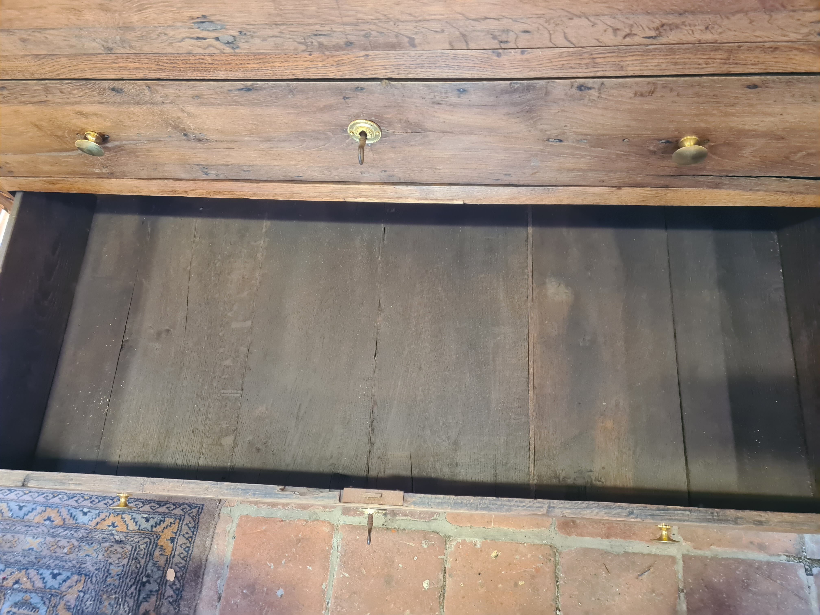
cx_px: 410
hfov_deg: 67.3
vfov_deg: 53.1
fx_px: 616
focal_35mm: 26
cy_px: 308
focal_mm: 5.4
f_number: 1.8
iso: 800
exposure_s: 1/50
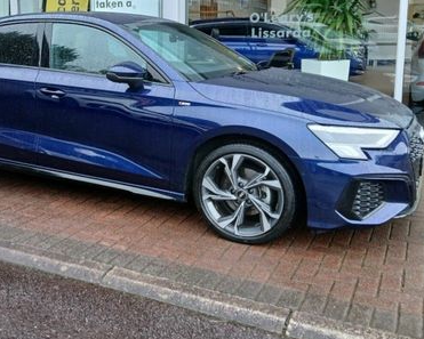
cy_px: 120
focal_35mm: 41
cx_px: 137
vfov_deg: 36.2
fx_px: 515
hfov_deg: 44.1
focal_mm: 3.98
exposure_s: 1/50
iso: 100
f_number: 1.8
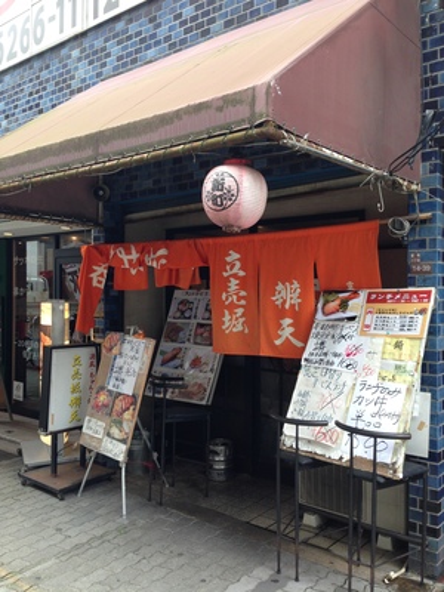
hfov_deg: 42.9
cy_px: 296
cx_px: 222
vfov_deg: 55.4
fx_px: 564
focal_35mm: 33
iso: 50
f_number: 2.4
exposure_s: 1/60
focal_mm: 4.12
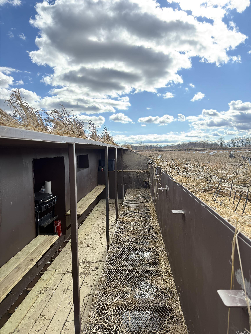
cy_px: 167
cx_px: 126
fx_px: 232
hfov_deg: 56.8
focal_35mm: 24
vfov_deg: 71.6
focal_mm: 6.76
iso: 100
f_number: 1.78
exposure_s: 1/1005
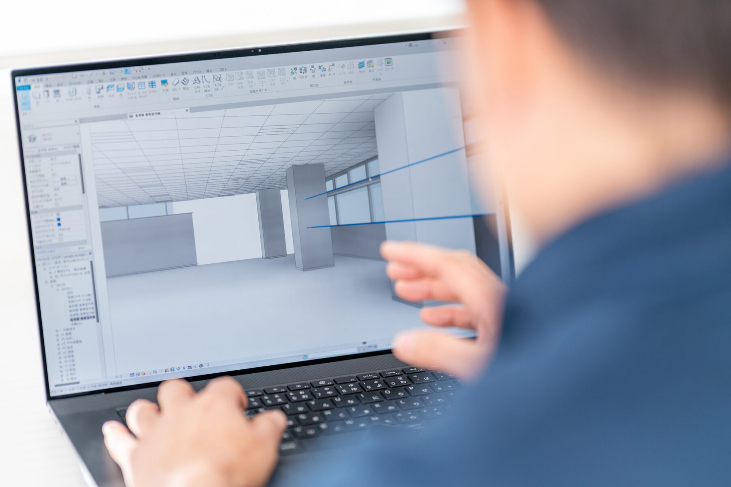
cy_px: 244
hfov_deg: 19.5
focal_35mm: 105
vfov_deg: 13.0
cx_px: 366
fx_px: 2132
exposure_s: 1/800
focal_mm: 105
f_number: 1.4
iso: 100
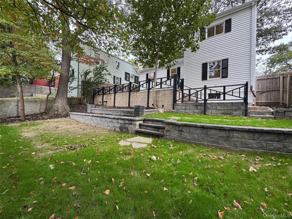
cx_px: 146
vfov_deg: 85.7
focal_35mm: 14
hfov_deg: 102.1
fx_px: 118
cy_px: 110
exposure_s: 1/99
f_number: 2.2
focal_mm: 2.22
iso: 100
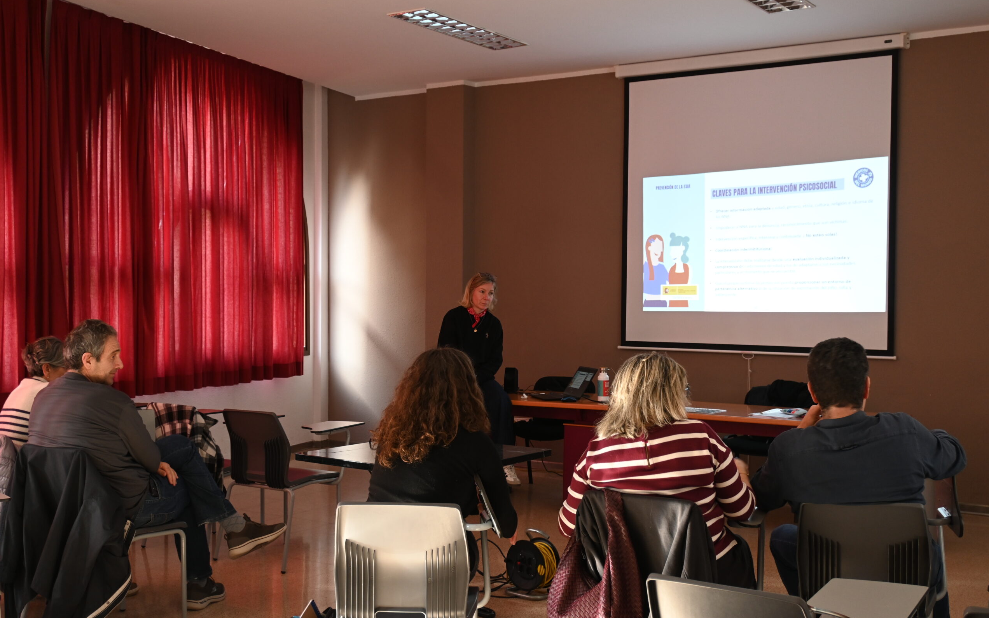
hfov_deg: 48.5
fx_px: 1099
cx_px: 495
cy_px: 317
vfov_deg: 31.4
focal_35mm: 41
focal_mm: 26.5
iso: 500
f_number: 4.5
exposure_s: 1/40
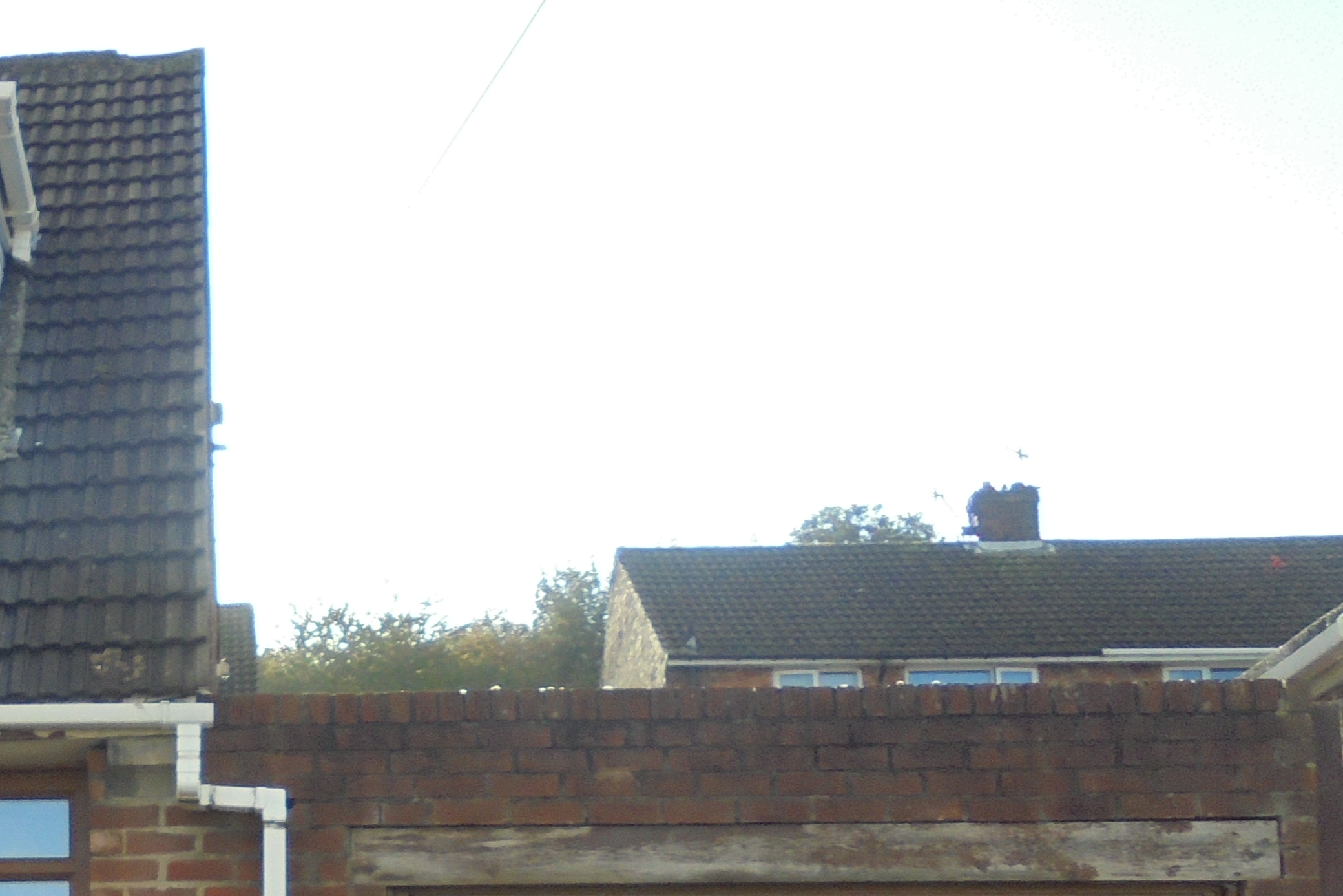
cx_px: -161
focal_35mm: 67
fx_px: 2499
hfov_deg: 27.3
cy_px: 974
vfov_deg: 19.5
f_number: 3.5
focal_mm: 4.6
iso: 100
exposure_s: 1/320
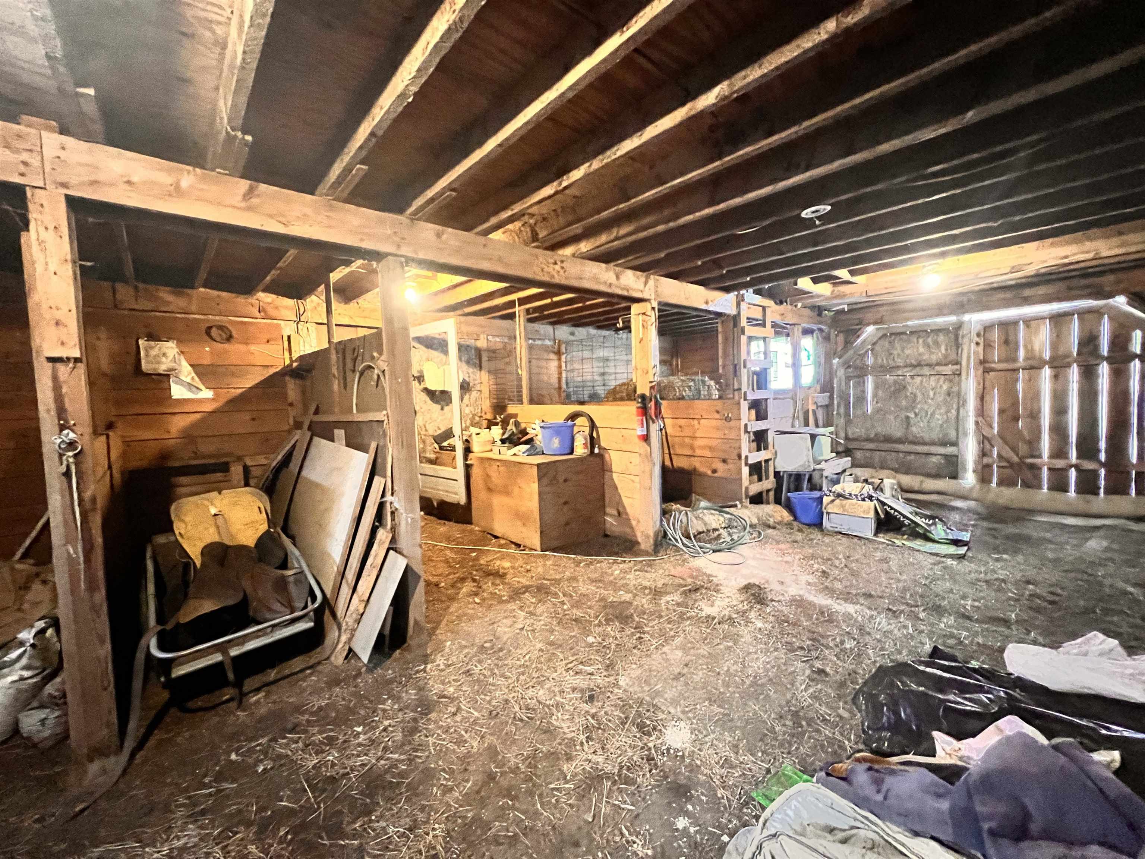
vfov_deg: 89.9
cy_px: 430
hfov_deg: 106.2
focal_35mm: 13
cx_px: 572
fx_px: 430
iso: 1000
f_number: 1.8
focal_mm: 1.57
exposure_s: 1/30
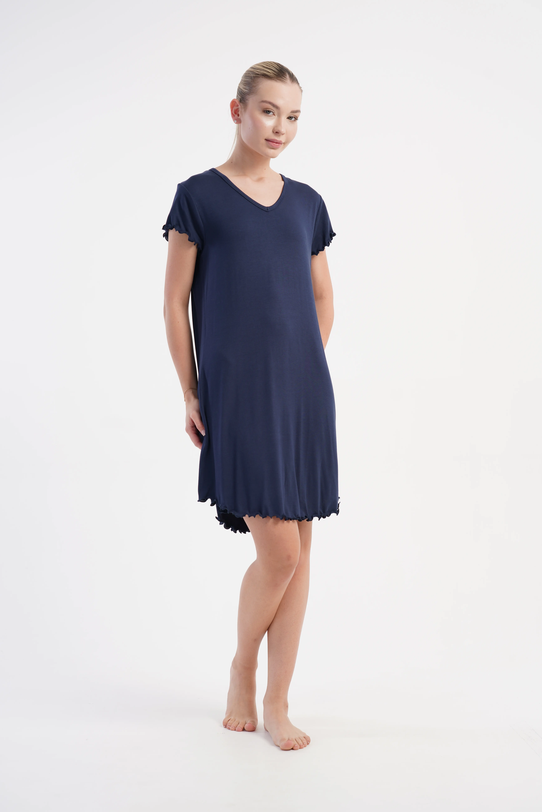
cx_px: 273
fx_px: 1309
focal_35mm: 58
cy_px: 402
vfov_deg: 34.5
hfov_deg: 23.4
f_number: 5.6
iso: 100
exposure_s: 1/125
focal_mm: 57
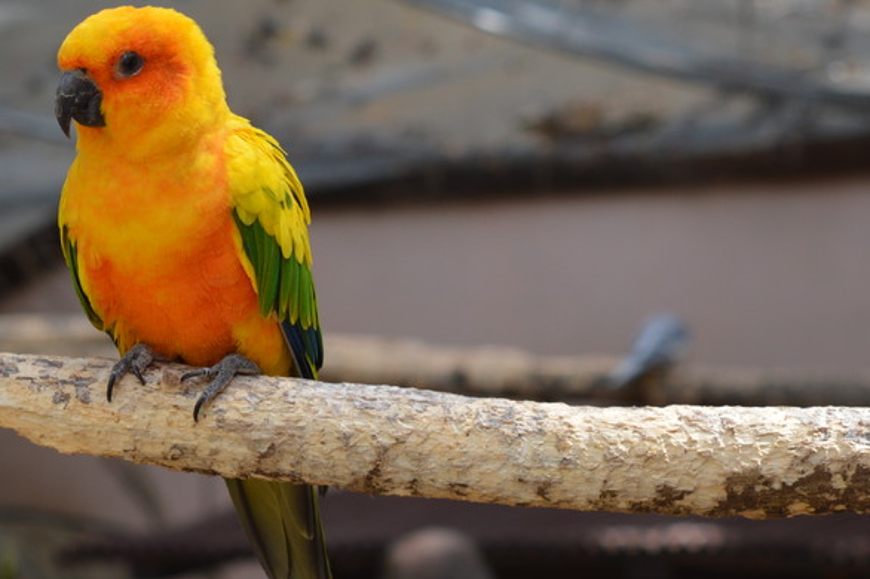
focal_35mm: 180
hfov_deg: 11.4
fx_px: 4350
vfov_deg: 7.6
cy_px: 191
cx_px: 377
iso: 110
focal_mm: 55
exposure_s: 1/125
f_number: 5.6
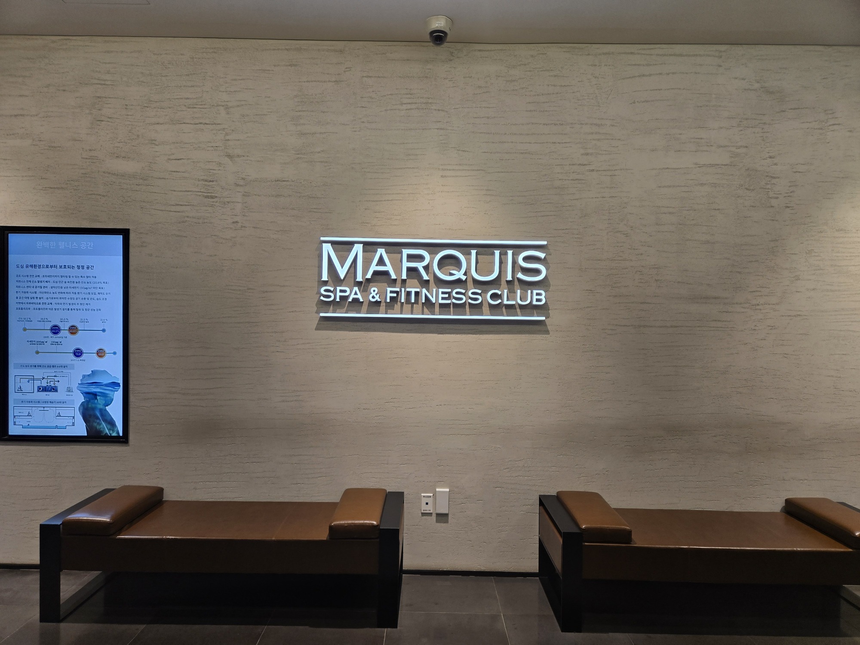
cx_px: 430
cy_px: 322
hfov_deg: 73.9
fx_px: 571
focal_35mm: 23
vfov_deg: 58.9
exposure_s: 1/55.8
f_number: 1.8
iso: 64
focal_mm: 5.4
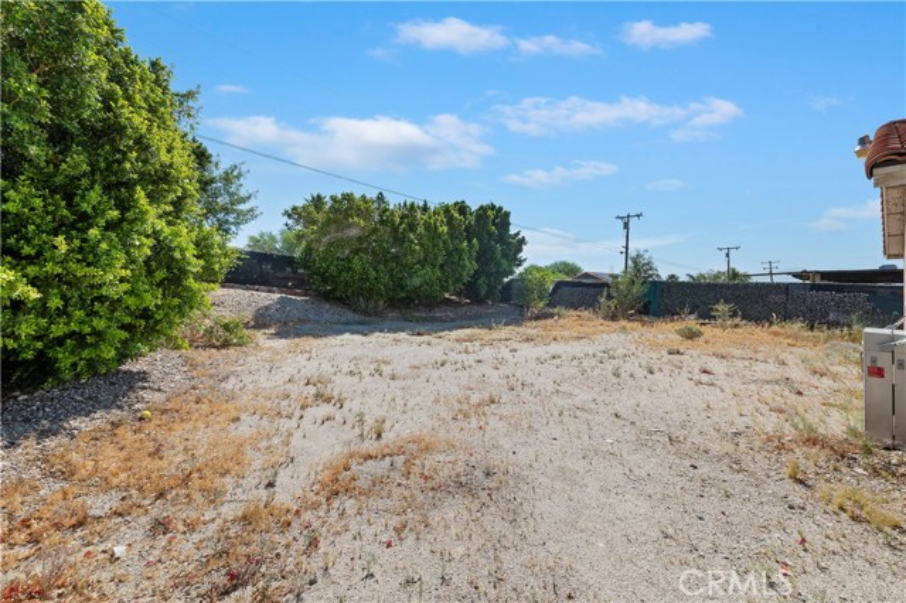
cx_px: 453
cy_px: 302
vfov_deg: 81.1
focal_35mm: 14
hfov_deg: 104.3
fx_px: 352
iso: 500
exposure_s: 1/200
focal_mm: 14
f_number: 22
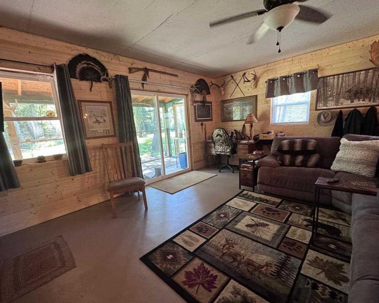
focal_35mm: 16
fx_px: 179
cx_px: 193
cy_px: 159
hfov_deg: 93.1
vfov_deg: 80.3
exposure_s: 1/60
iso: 640
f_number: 2.2
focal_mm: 2.22
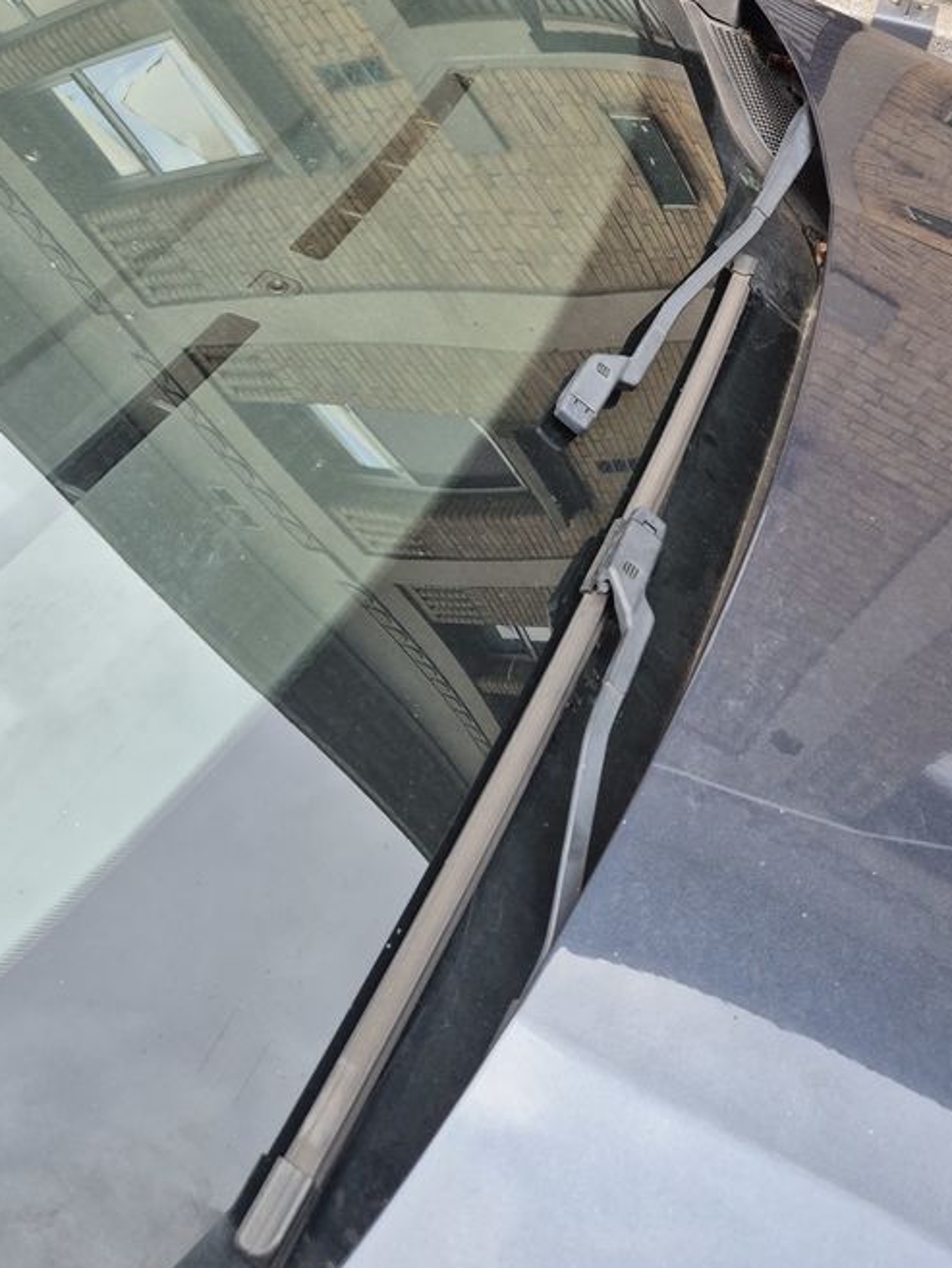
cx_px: 438
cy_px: 340
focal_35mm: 35
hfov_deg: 40.7
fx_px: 1283
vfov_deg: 50.7
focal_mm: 5.4
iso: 200
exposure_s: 1/180
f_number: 1.8
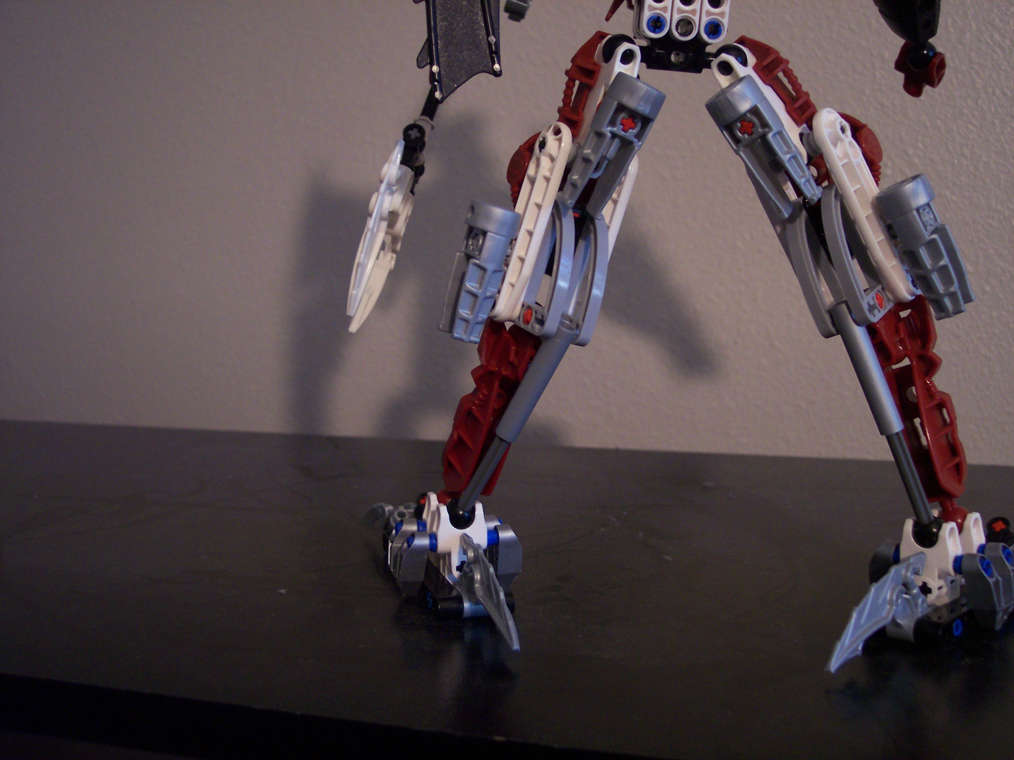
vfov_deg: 37.7
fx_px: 1113
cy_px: 380
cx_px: 507
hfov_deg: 49.0
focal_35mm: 38
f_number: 2.8
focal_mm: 8
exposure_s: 1/8
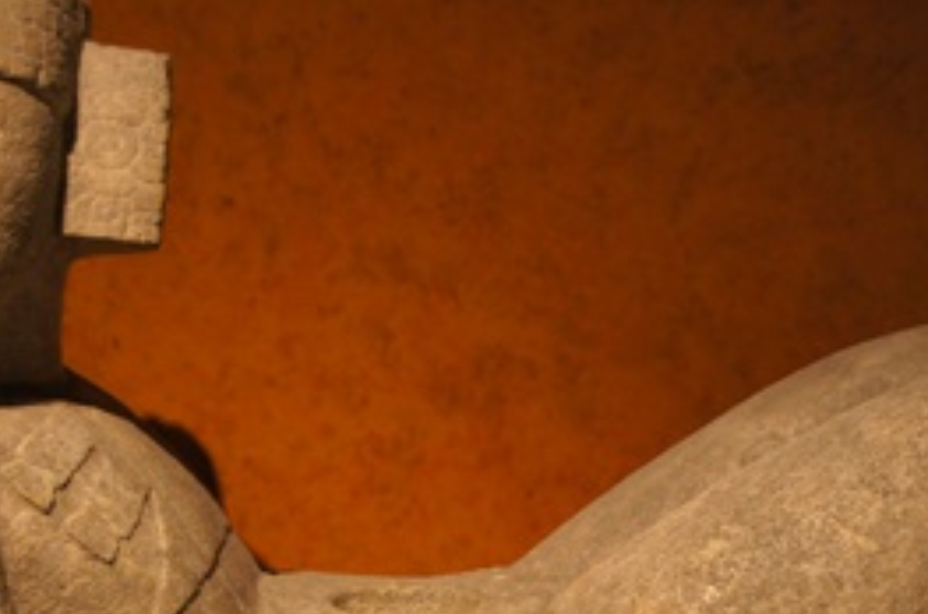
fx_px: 2289
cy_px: 558
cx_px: 529
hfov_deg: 22.9
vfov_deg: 15.1
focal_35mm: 89
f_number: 4
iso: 800
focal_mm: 26
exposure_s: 1/40
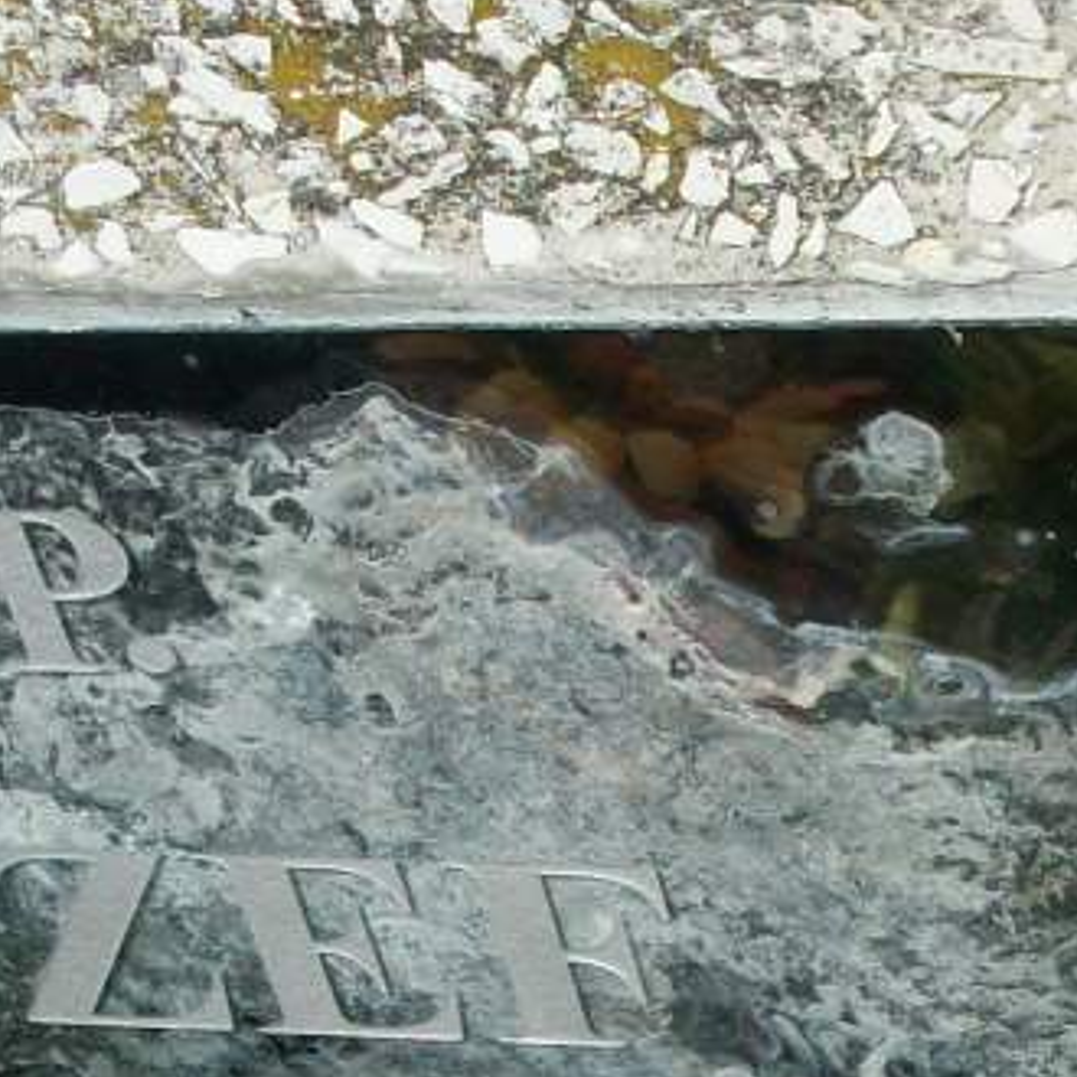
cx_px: 568
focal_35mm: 127
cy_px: 960
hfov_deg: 13.7
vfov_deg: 13.6
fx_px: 4470
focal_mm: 6.2
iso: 80
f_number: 5.6
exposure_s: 1/430
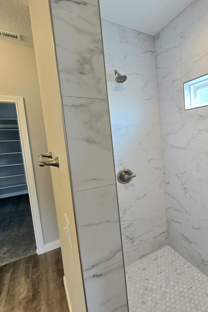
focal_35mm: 19
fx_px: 165
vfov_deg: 86.9
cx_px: 199
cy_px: 153
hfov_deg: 53.5
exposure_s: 1/60.2
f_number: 2.2
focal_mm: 2.2
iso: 50
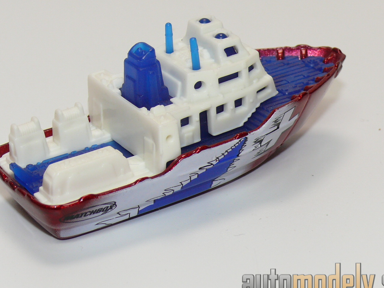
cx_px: 173
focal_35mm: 128
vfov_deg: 11.6
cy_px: 129
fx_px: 1420
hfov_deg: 15.4
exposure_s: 1/30
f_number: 4
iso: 100
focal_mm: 13.5
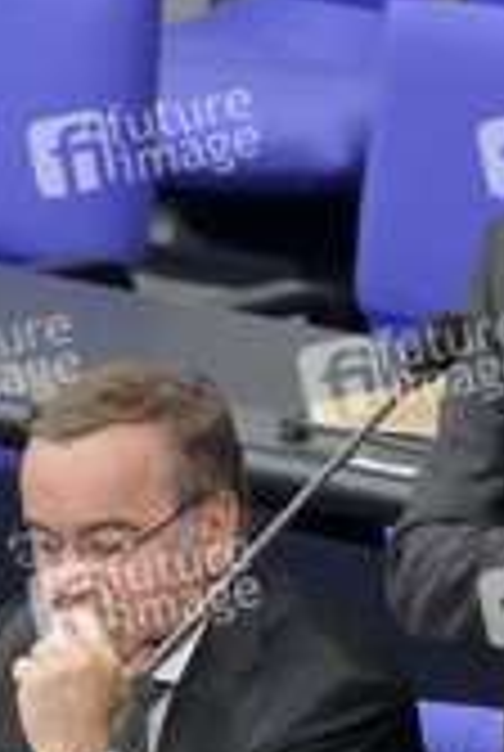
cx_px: 475
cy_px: 482
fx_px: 25910
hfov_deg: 1.1
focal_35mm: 1239
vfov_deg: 1.7
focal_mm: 460
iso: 10000
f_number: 6.3
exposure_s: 1/400
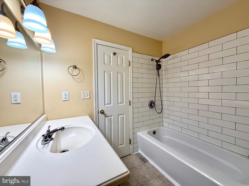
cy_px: 93
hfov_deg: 102.1
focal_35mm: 14
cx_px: 124
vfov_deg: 85.7
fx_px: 101
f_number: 2.2
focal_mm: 2.22
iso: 125
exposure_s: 1/120
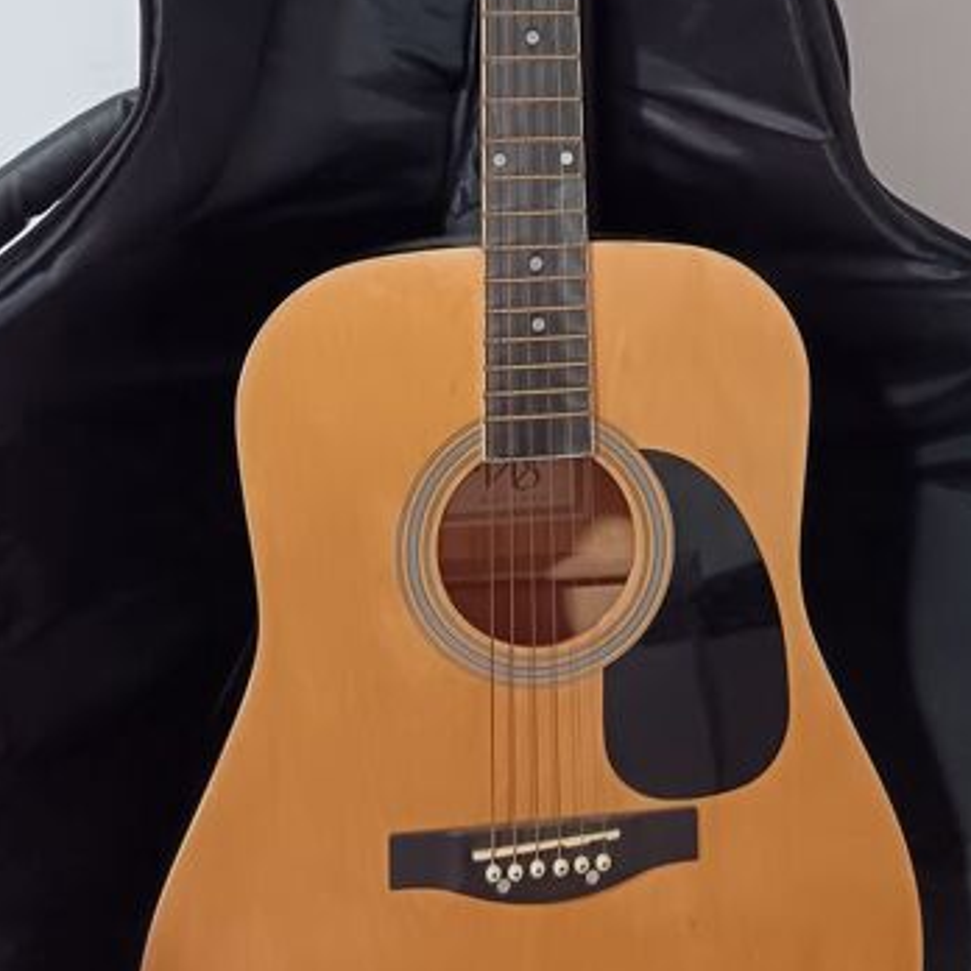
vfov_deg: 39.6
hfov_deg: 42.7
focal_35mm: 39
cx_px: 558
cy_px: 89
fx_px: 1238
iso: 6893
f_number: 1.75
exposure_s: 1/16.7
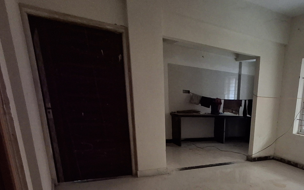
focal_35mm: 29
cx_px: 240
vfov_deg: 39.5
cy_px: 176
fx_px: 240
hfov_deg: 59.9
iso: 250
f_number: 2.2
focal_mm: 1.64
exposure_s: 1/33
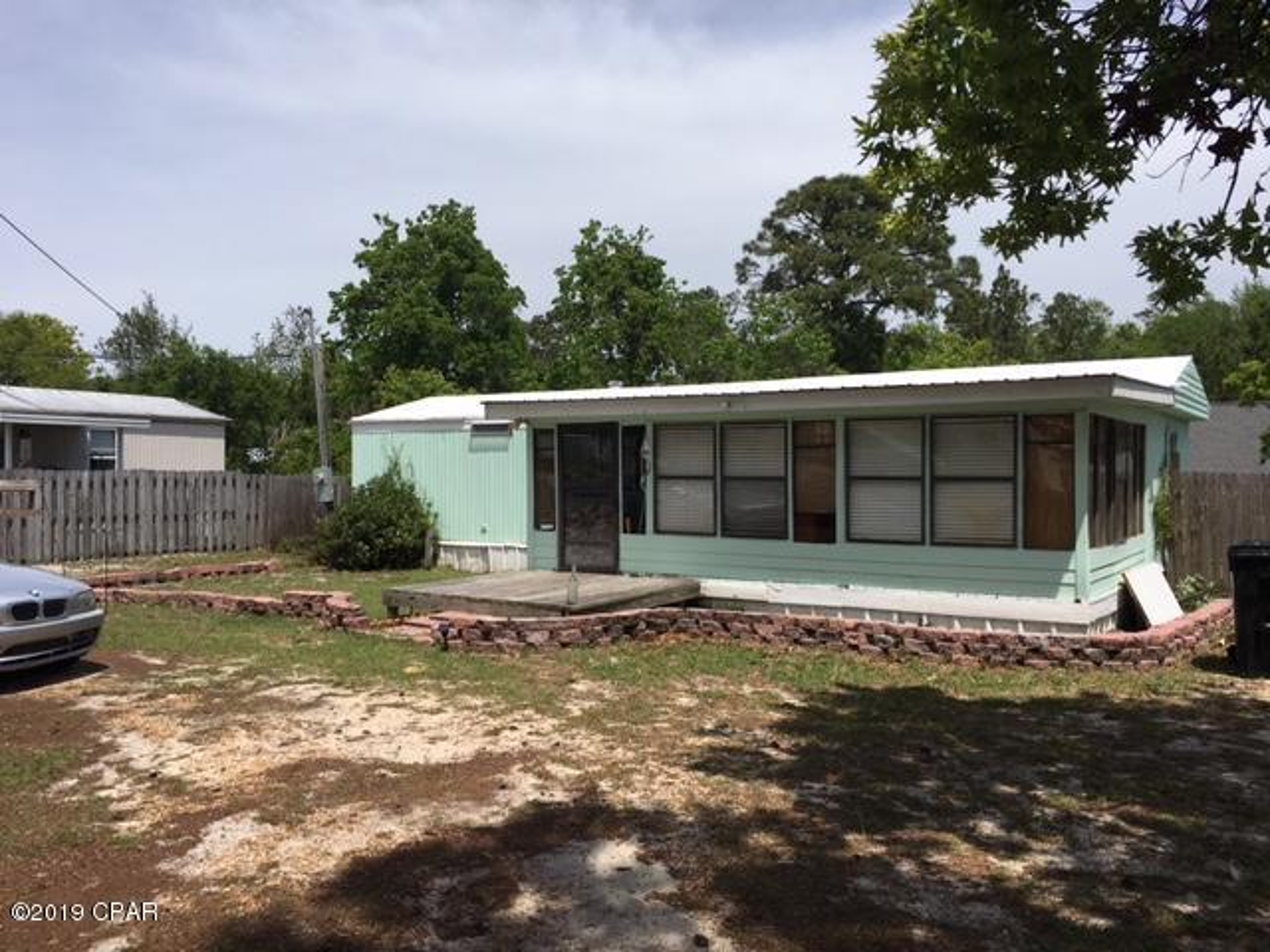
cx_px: 635
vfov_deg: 48.2
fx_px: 1064
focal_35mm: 29
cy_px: 476
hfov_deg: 61.7
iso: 25
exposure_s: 1/2564
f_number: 2.2
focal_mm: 4.15
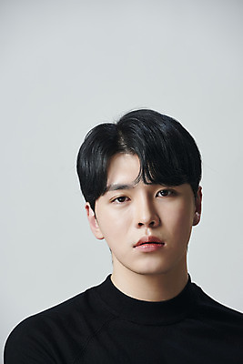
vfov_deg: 10.3
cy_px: 182
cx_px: 122
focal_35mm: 200
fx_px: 2023
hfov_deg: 6.9
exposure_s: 1/125
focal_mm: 200
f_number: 7.1
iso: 64
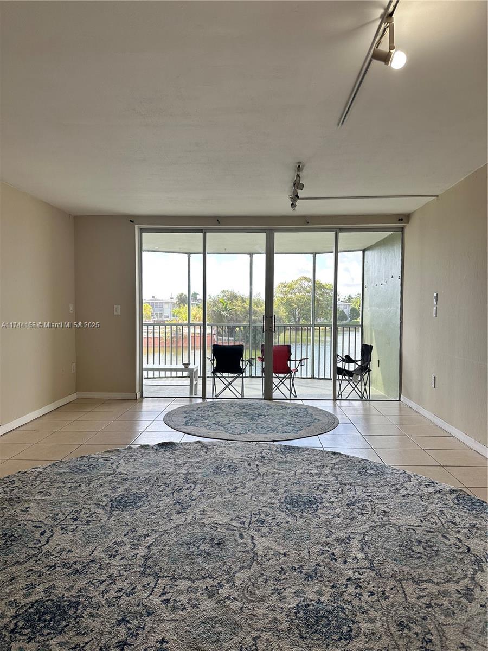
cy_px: 326
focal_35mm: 24
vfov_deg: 71.6
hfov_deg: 56.8
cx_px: 244
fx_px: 451
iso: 80
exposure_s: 1/409
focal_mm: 6.86
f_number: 1.78
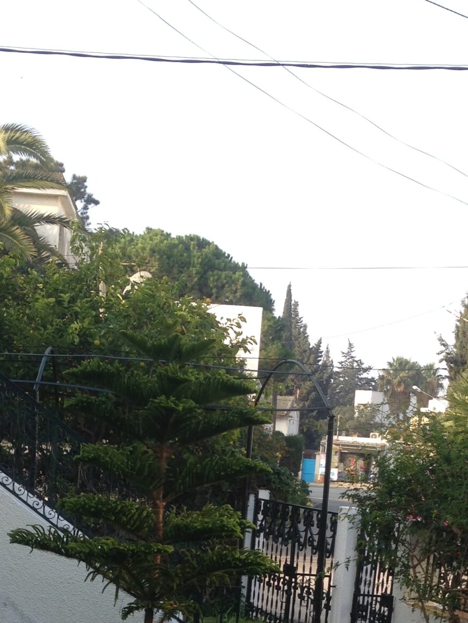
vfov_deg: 25.1
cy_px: 658
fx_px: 1316
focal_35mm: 73
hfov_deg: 20.2
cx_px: 192
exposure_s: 1/354
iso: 50
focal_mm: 4.12
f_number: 2.4
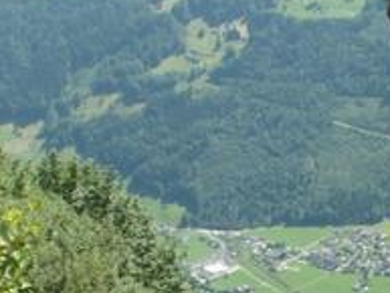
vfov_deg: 12.6
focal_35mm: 116
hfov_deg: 16.8
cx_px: 319
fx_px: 1308
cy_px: 301
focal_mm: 5.86
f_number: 8
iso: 50
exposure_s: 1/60
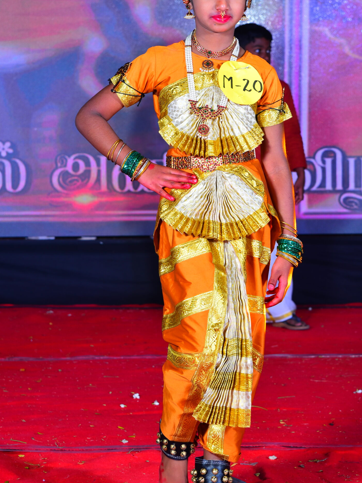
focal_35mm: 139
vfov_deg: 14.2
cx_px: 200
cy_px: 206
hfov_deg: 10.7
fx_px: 1938
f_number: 8
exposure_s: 1/125
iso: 640
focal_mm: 105
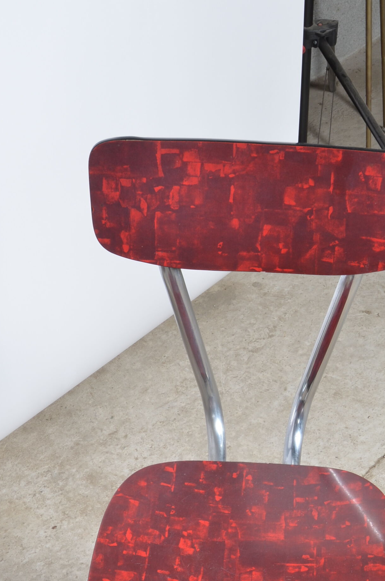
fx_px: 918
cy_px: 525
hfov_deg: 23.5
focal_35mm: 57
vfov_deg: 33.3
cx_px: 285
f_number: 11
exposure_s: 1/125
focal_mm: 19
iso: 100
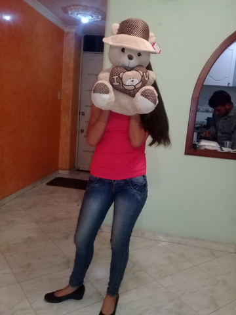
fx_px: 282
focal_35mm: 31
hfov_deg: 45.4
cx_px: 118
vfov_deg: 58.4
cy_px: 158
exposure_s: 1/33
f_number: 2.2
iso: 320
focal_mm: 3.3
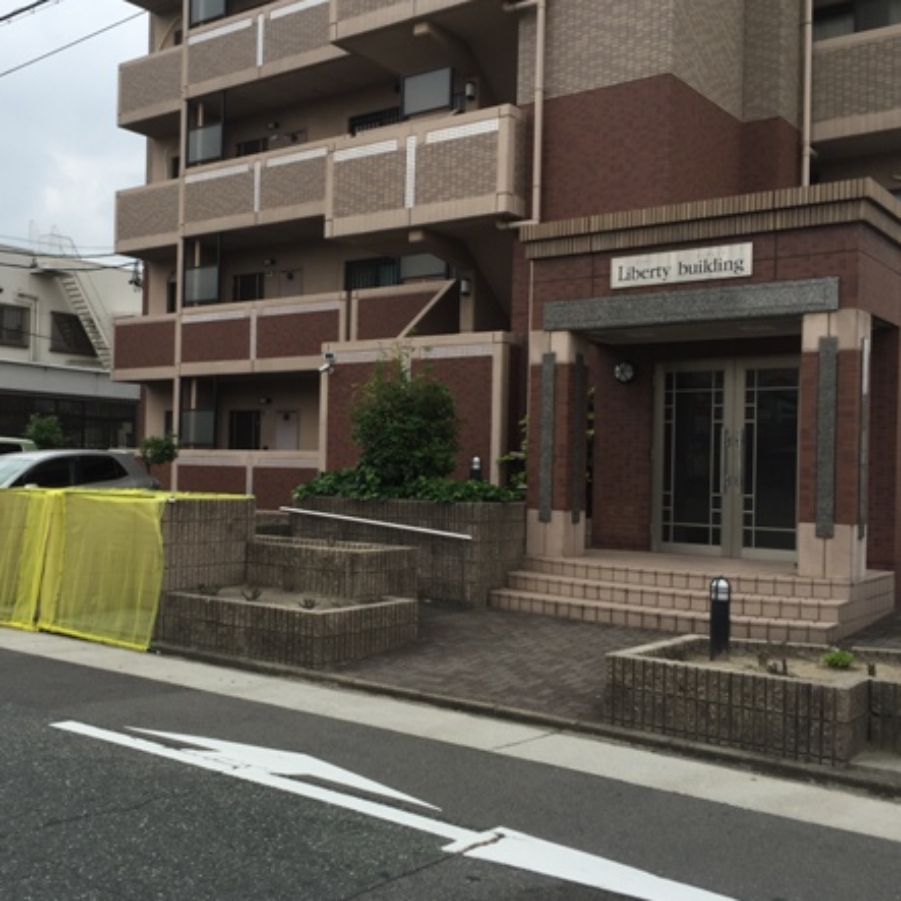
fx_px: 1090
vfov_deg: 44.9
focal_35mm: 37
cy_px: 472
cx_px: 350
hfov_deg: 44.6
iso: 32
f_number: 2.2
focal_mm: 4.15
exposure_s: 1/1163
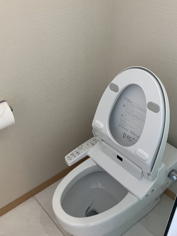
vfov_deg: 53.9
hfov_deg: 41.7
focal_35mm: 34
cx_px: 80
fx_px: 232
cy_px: 130
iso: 100
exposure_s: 1/60
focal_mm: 3.99
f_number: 1.8
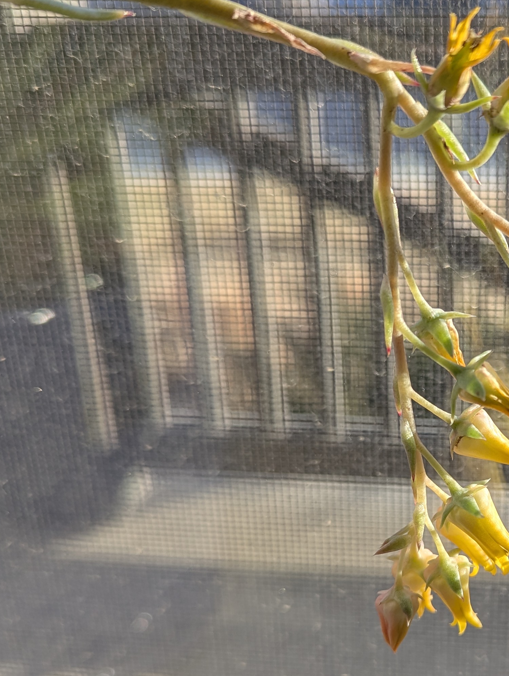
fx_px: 958
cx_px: 515
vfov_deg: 38.5
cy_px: 444
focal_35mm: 49
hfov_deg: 27.9
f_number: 1.85
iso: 41
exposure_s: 1/432
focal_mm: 6.81
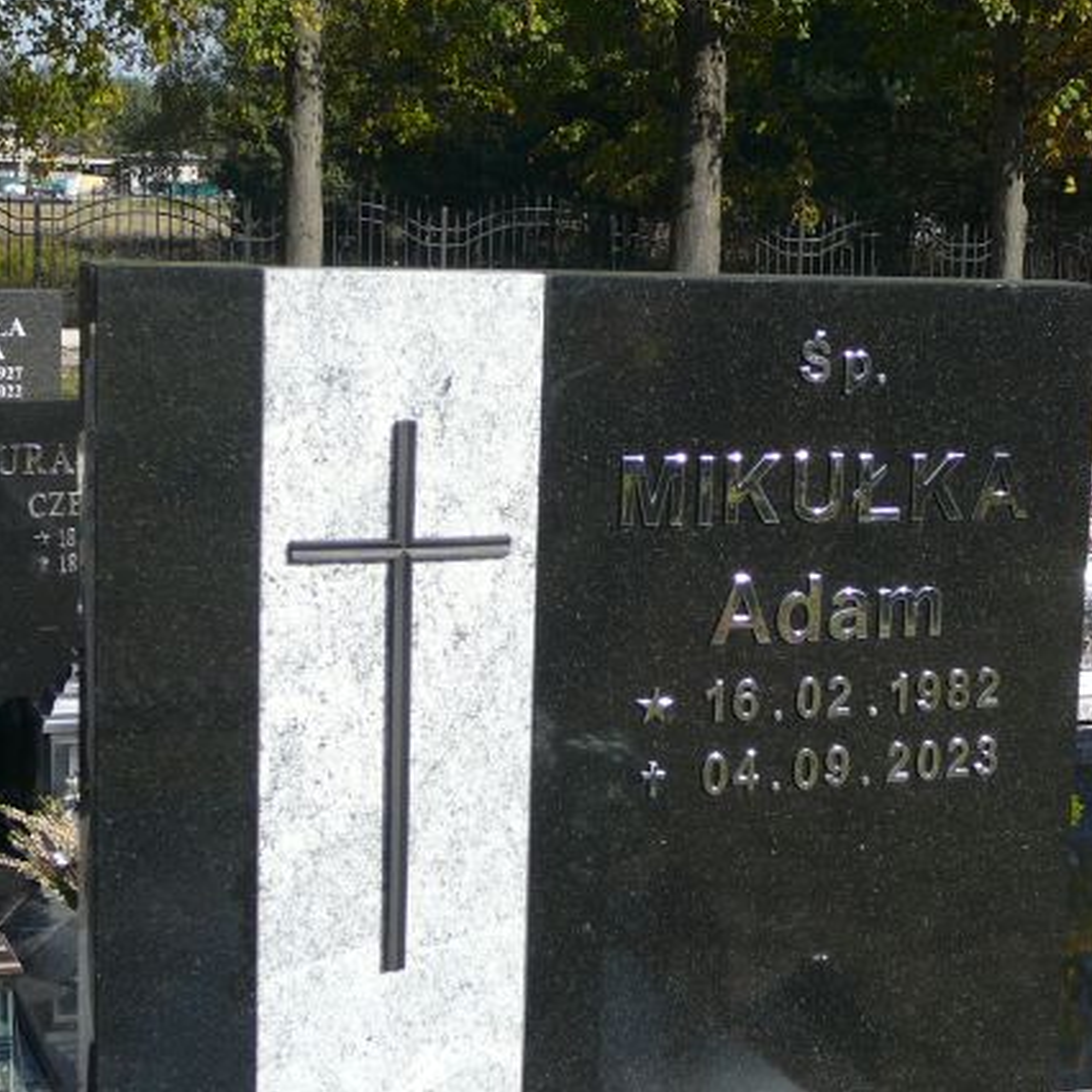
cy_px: 605
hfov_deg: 23.6
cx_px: 731
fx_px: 2605
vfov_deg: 23.7
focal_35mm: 73
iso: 80
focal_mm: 8.2
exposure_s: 1/640
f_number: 3.5
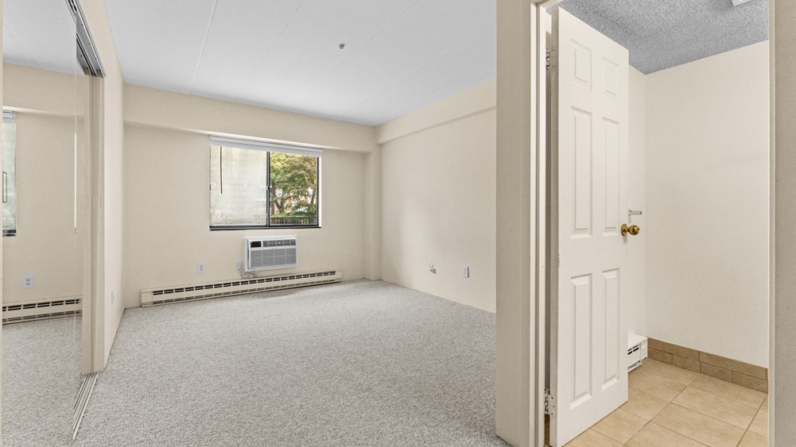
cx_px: 397
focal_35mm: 16
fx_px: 335
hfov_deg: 99.9
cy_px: 214
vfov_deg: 67.5
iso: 2500
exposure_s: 1/10
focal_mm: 14.8
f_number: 11
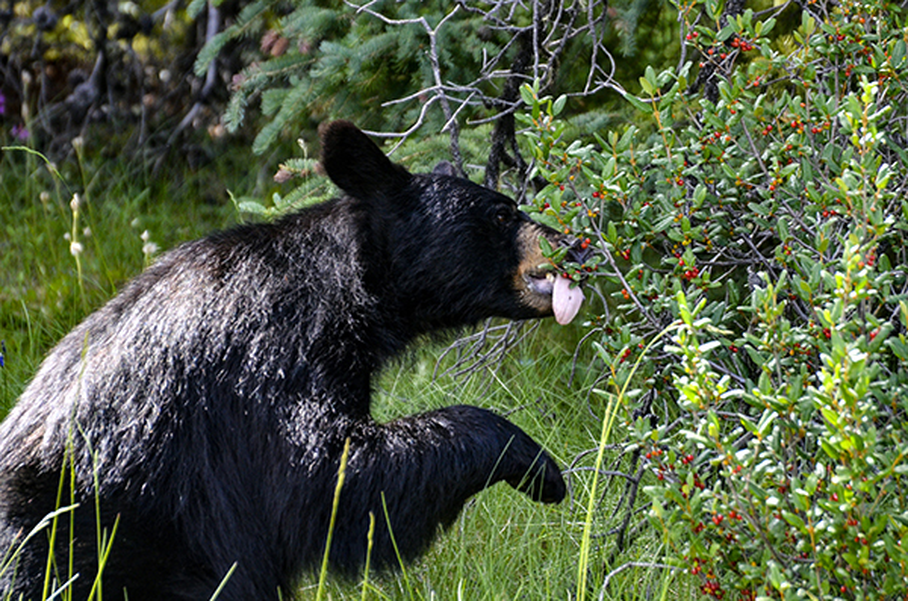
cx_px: 454
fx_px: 10191
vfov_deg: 3.4
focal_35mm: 405
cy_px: 300
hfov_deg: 5.1
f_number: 6.3
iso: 800
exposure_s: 1/640
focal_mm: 270
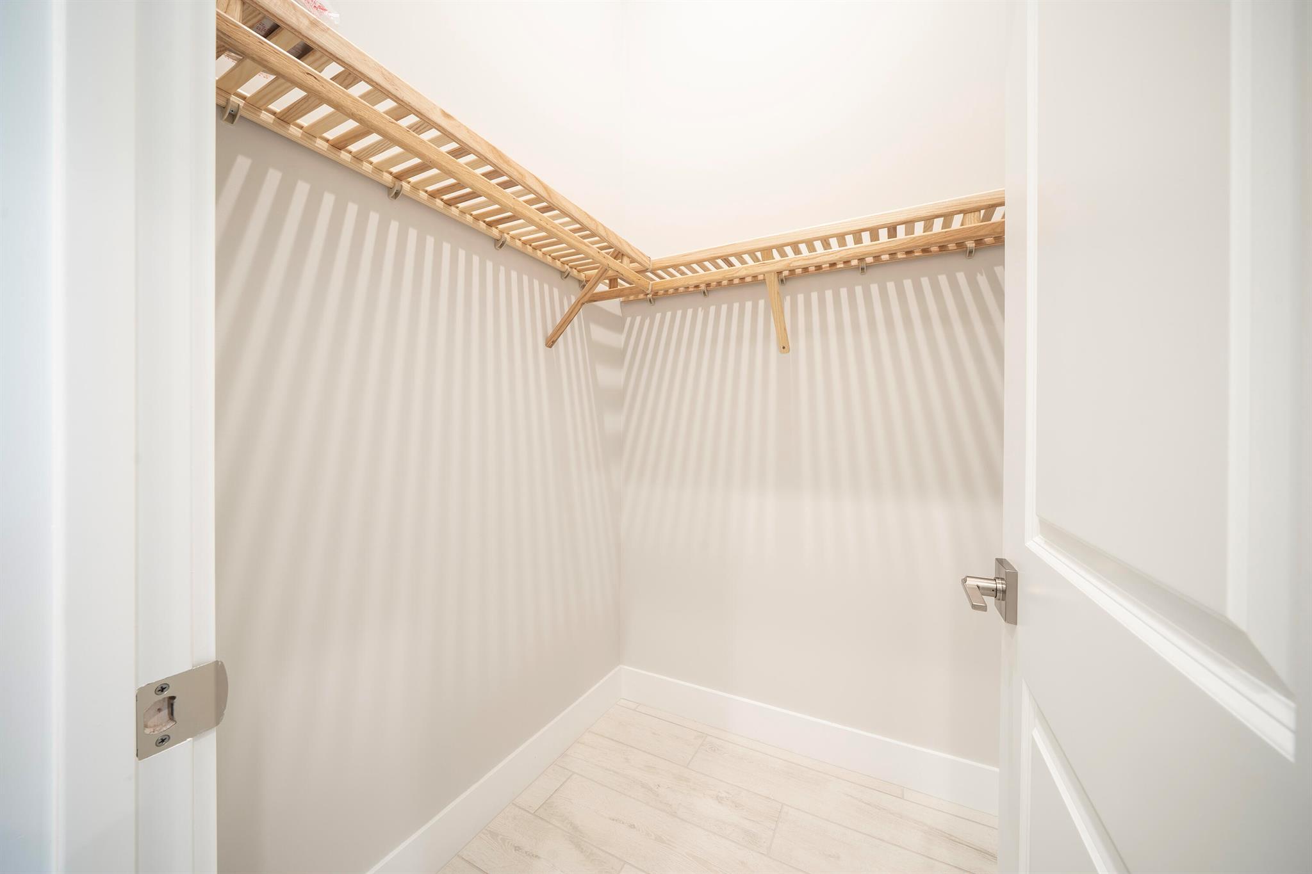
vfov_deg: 90.0
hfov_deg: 112.6
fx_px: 437
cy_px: 437
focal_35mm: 12
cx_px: 656
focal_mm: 12
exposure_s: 1.3
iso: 100
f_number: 9
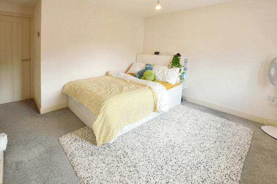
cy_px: 92
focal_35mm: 15
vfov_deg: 77.2
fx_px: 115
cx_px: 138
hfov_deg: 100.4
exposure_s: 1/15
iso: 200
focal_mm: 10
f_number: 8
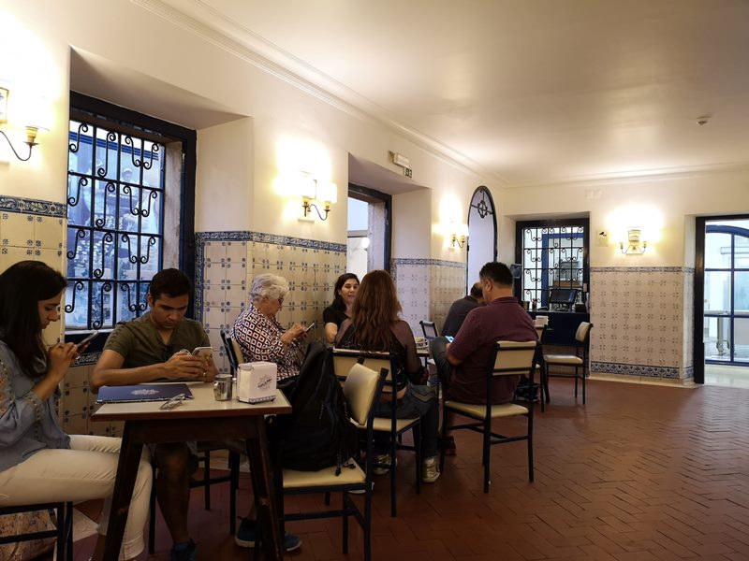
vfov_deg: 51.4
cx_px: 374
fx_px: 584
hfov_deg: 65.3
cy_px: 280
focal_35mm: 27
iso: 320
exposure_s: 1/25
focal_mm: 3.95
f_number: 1.8
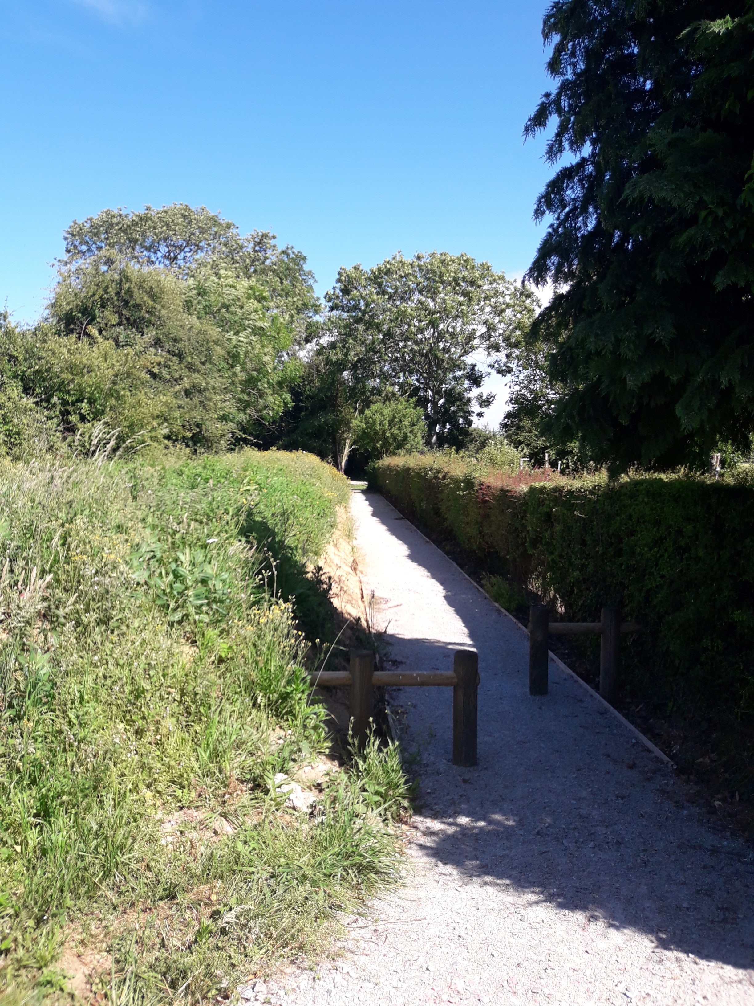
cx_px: 377
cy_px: 503
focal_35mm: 28
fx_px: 813
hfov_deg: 49.7
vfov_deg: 63.4
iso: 40
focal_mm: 3.7
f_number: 1.9
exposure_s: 1/818
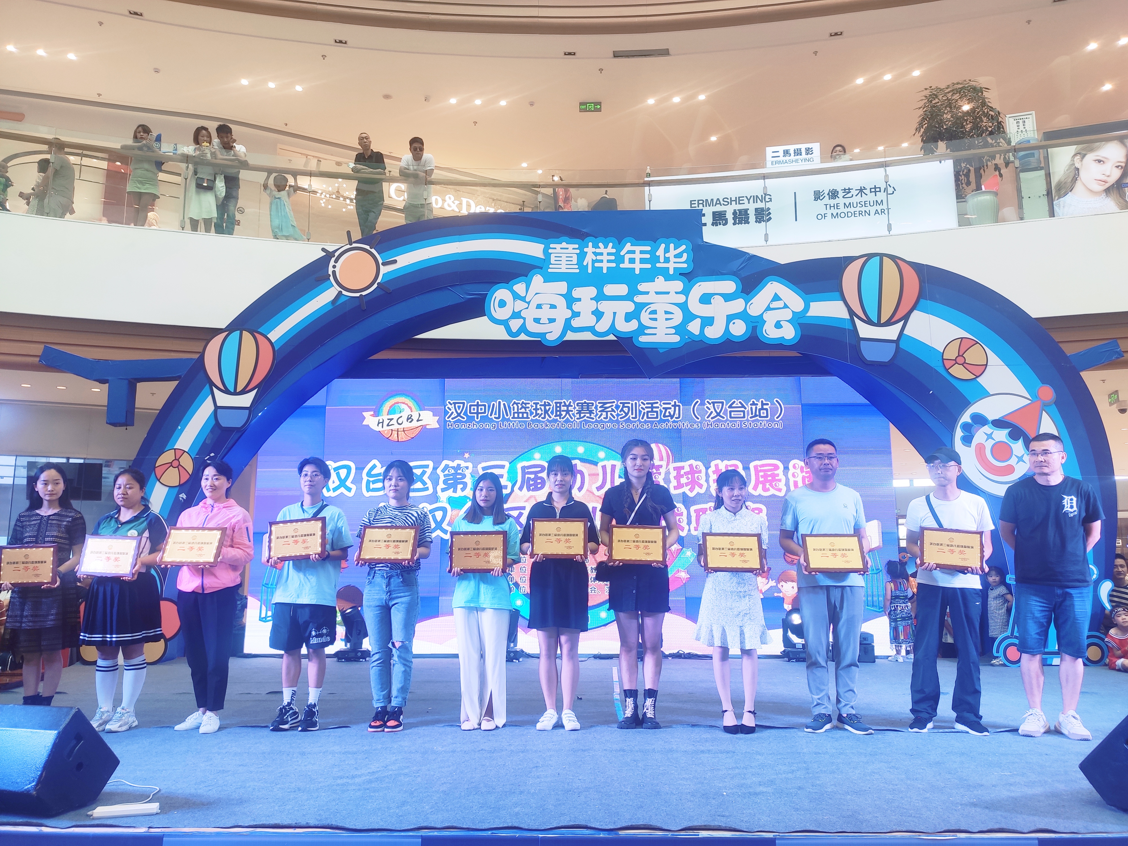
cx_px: 564
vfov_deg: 53.1
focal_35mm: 26
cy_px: 423
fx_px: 847
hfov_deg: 67.3
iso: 118
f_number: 1.75
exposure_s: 1/100
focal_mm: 4.77
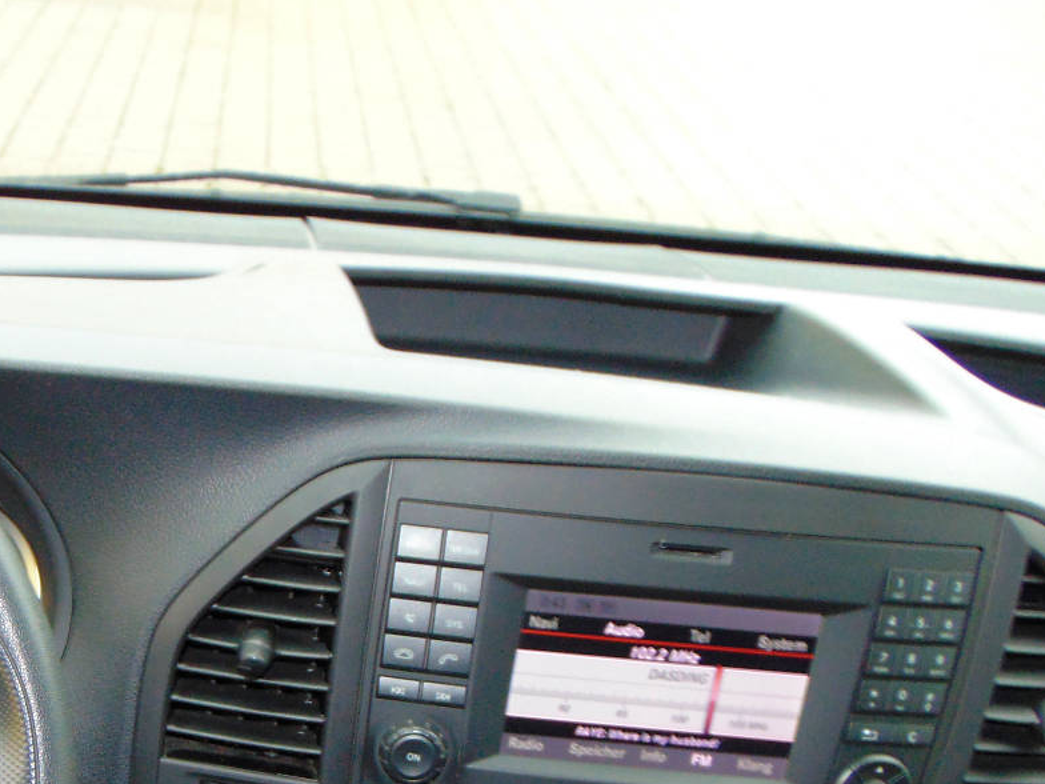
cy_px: 797
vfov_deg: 26.9
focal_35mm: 51
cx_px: 51
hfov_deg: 34.7
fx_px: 1540
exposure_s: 1/30
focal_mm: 4.5
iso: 200
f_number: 3
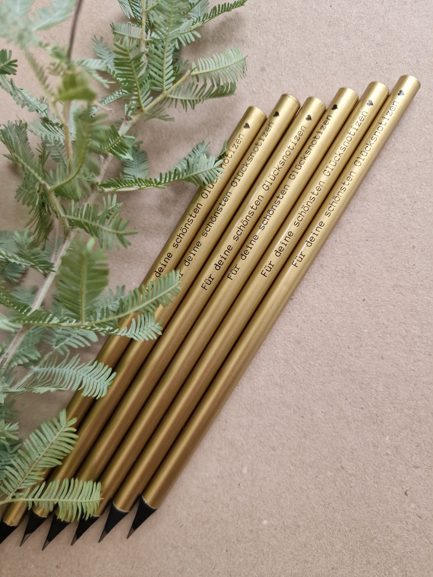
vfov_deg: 73.9
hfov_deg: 58.9
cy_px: 288
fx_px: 384
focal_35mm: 23
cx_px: 216
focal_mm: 6.4
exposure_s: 1/100
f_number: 1.8
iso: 400
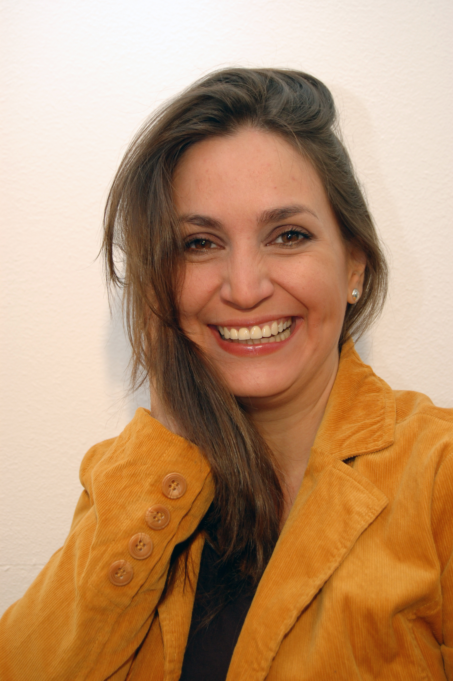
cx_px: 226
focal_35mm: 69
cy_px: 340
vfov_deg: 29.3
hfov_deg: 19.7
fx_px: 1305
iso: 400
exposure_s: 1/250
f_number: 5.3
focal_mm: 46
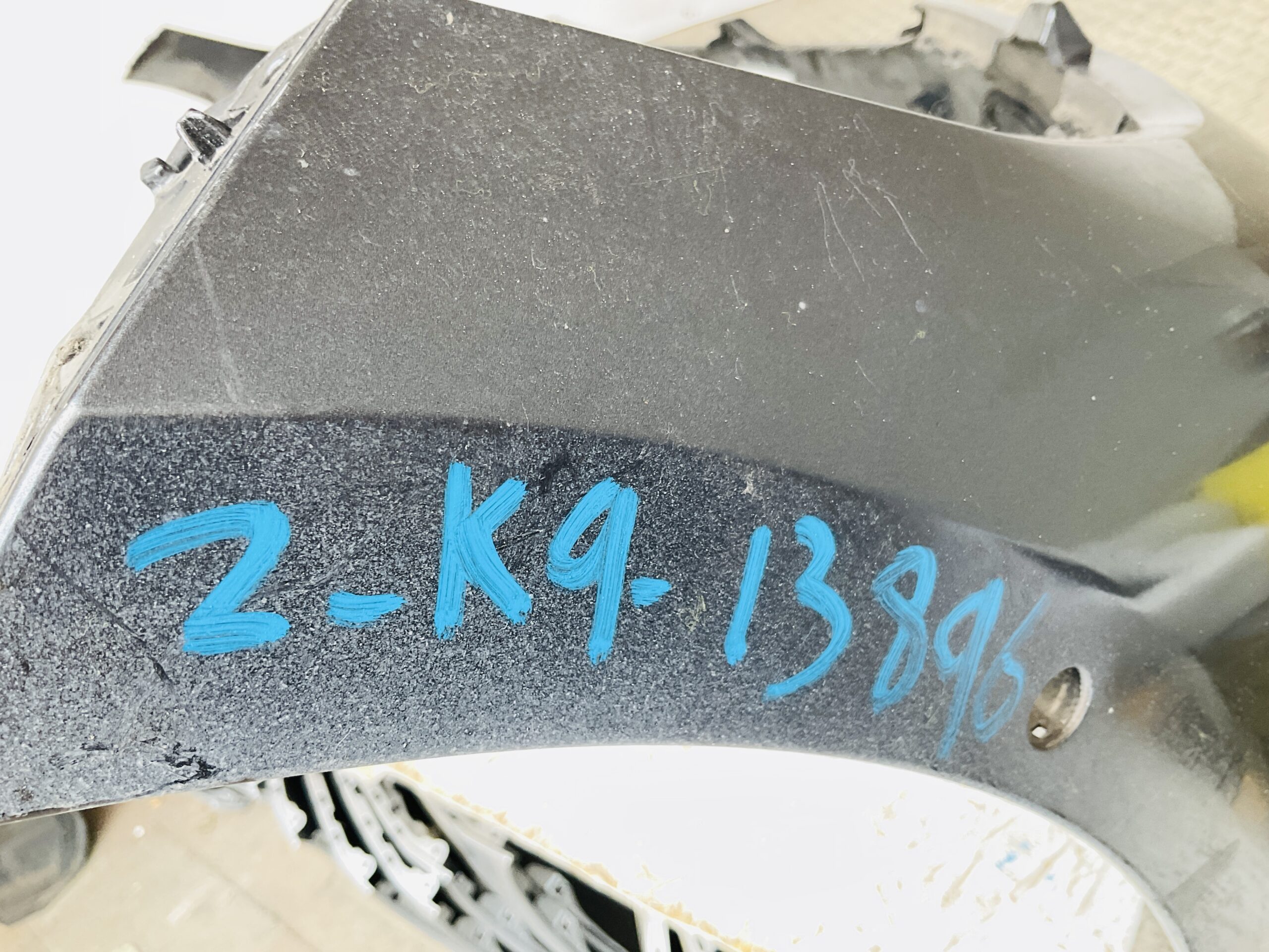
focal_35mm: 29
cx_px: 634
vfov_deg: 48.2
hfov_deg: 61.7
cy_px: 476
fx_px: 1063
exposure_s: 1/120
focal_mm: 3
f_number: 1.8
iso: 64
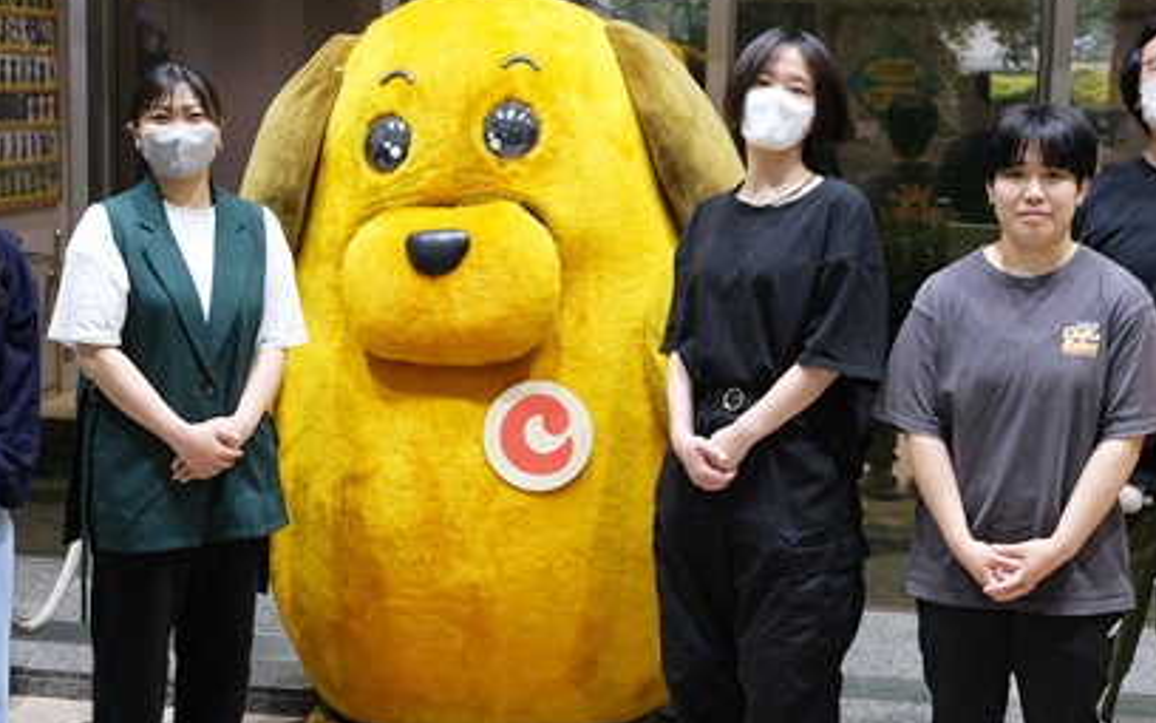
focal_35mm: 54
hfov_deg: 37.5
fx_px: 1701
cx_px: 552
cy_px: 343
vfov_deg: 24.0
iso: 250
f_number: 3.6
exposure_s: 1/28
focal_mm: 20.1
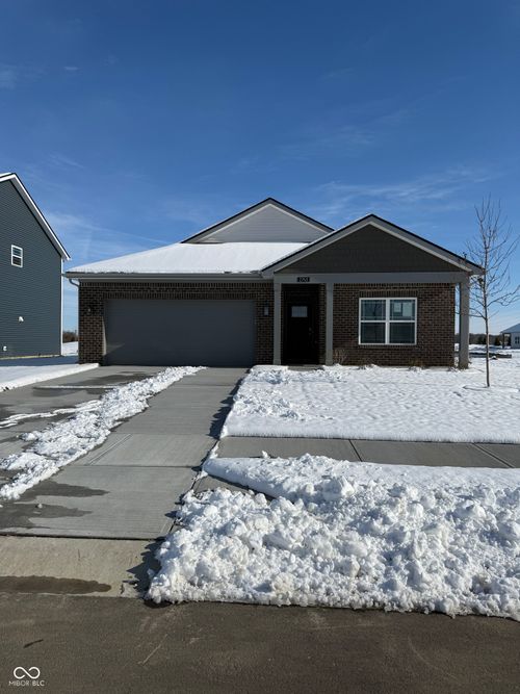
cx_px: 260
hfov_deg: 56.8
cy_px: 347
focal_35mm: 24
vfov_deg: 71.6
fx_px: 481
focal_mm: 6.76
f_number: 1.78
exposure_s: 1/14286
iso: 64
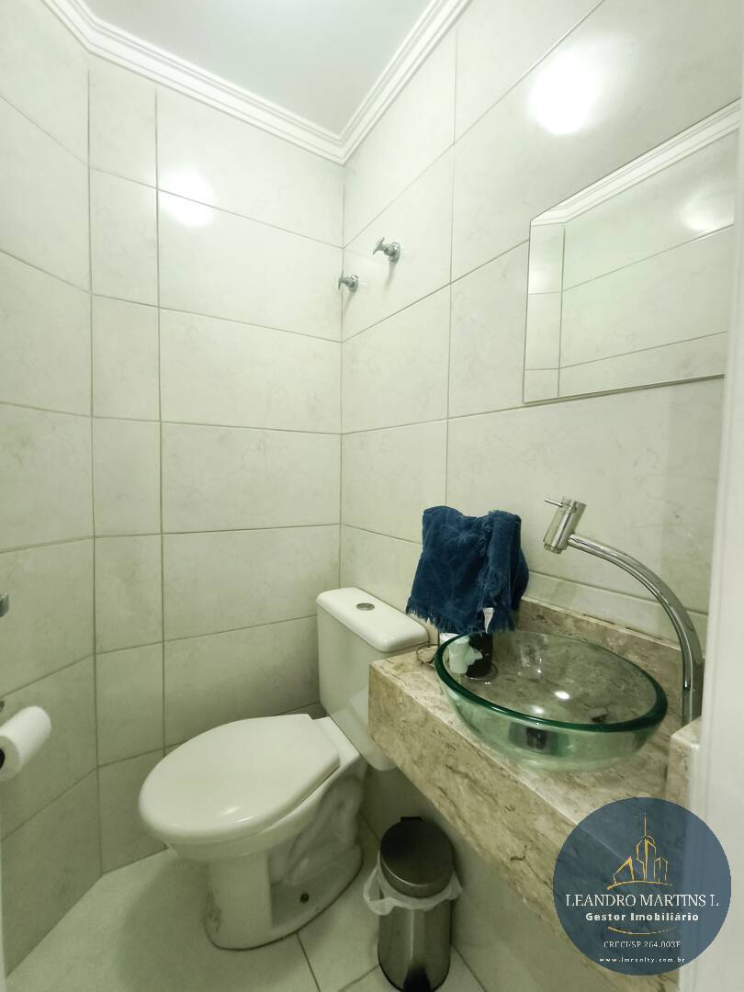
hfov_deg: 81.7
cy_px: 496
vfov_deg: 98.2
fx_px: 430
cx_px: 372
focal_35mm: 15
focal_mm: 1.91
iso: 640
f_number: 2.2
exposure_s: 1/24
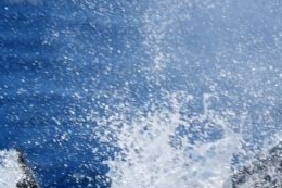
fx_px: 18091
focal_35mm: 2311
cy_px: 99
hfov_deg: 0.9
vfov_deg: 0.6
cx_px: 255
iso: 400
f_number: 8
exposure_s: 1/2000
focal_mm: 500
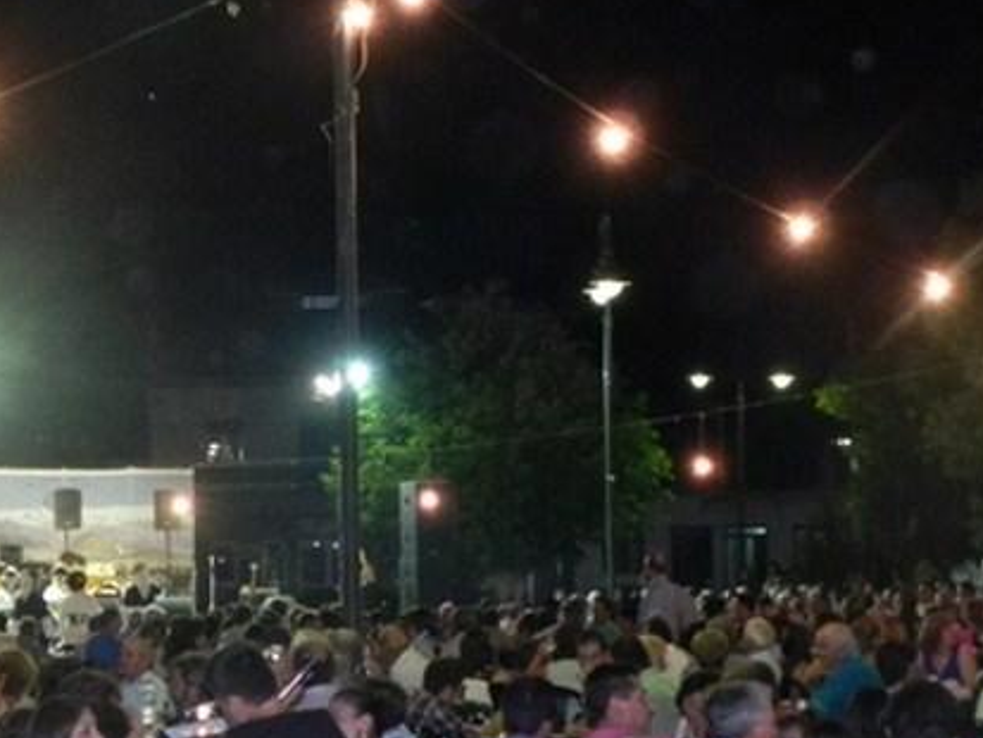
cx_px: 100
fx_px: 2528
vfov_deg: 16.6
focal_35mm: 89
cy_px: 493
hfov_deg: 21.5
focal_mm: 8.2
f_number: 3.2
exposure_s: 1/30
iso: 709
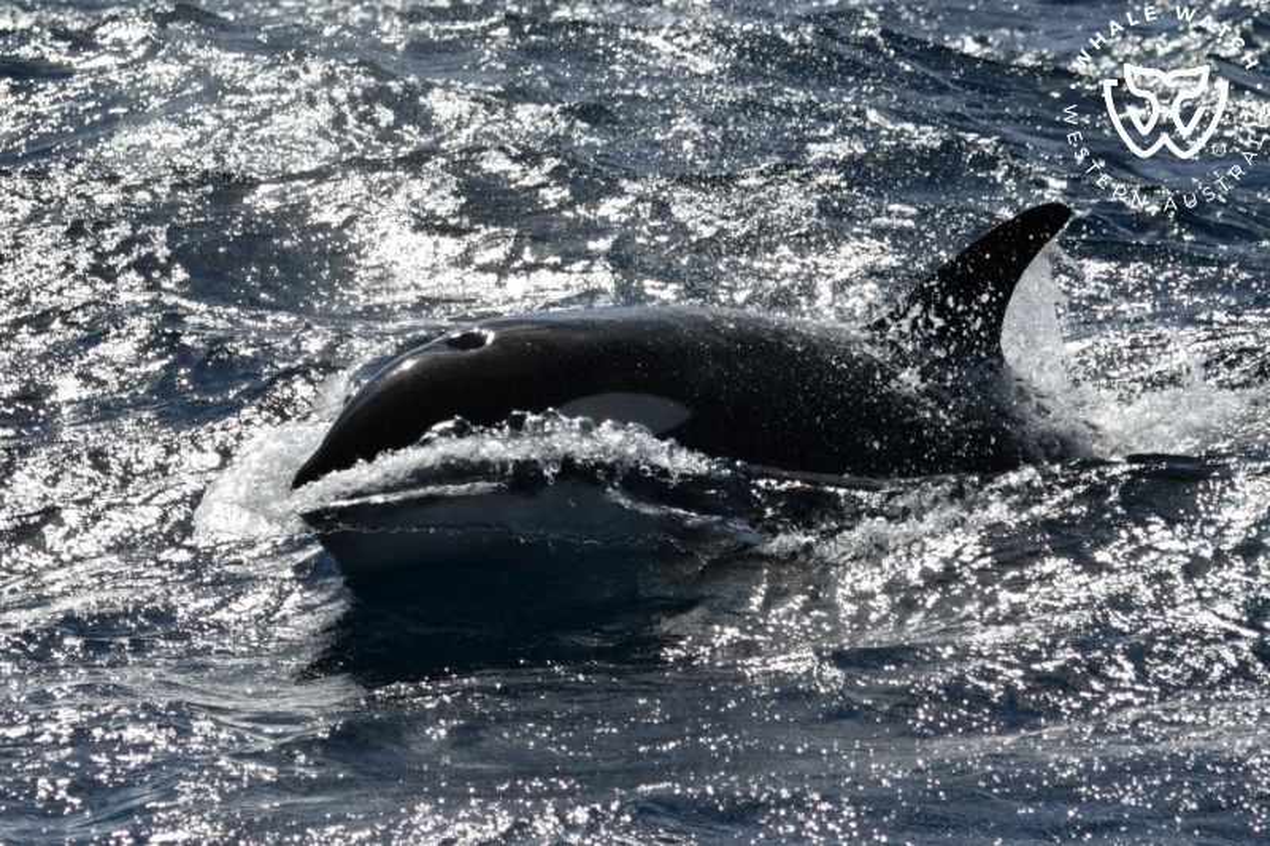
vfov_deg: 4.3
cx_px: 635
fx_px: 11286
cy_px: 423
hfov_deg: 6.4
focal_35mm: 320
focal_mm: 320
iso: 400
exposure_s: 1/8000
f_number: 5.6
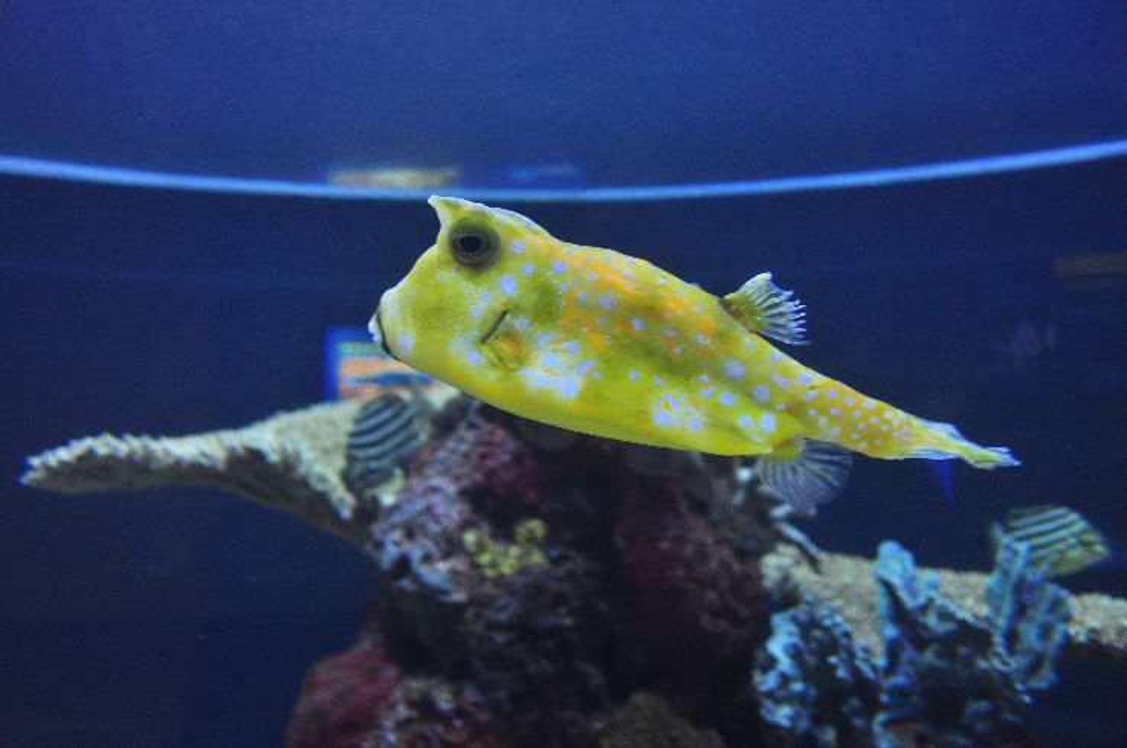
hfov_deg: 57.3
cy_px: 374
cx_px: 564
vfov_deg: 39.9
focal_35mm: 33
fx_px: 1032
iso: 800
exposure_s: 1/80
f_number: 4.5
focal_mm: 22
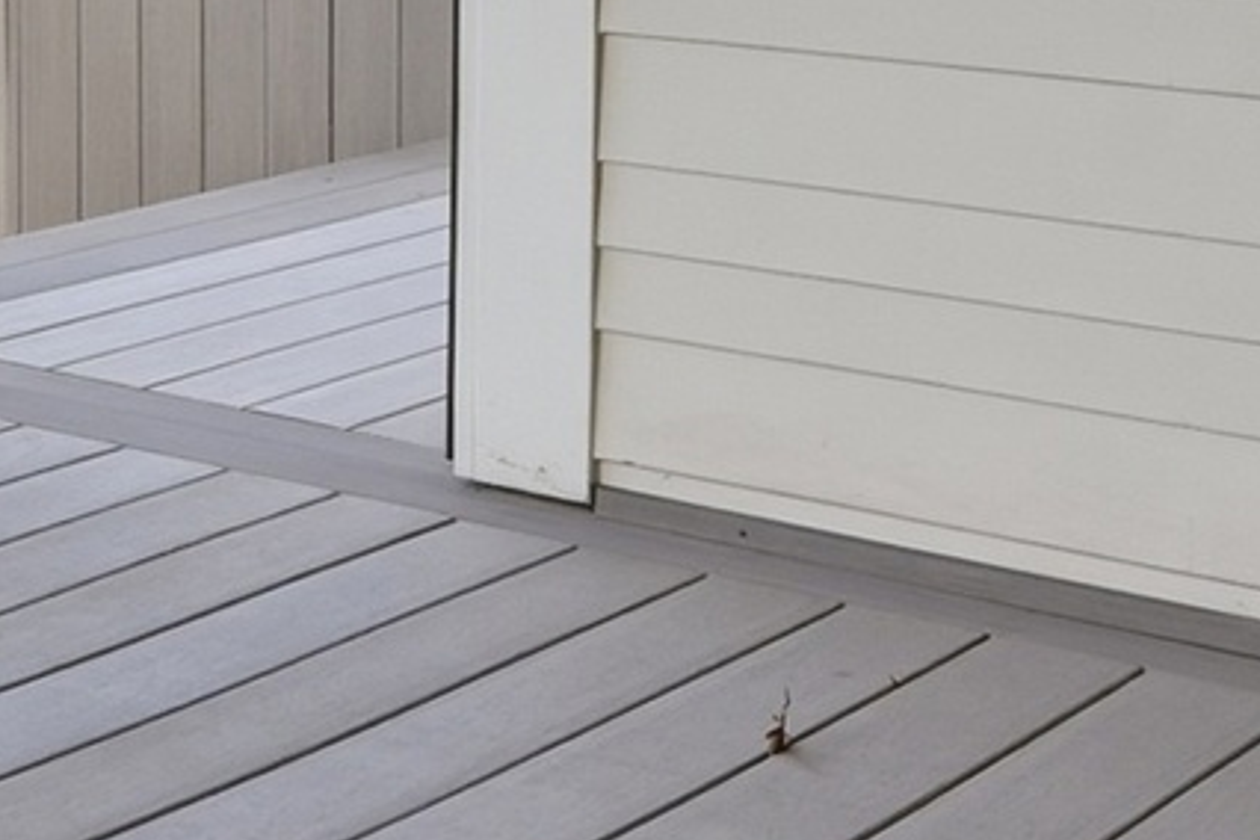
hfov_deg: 16.4
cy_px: -482
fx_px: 3290
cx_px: -1278
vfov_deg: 13.6
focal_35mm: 94
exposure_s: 1/500
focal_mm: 16
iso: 250
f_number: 9
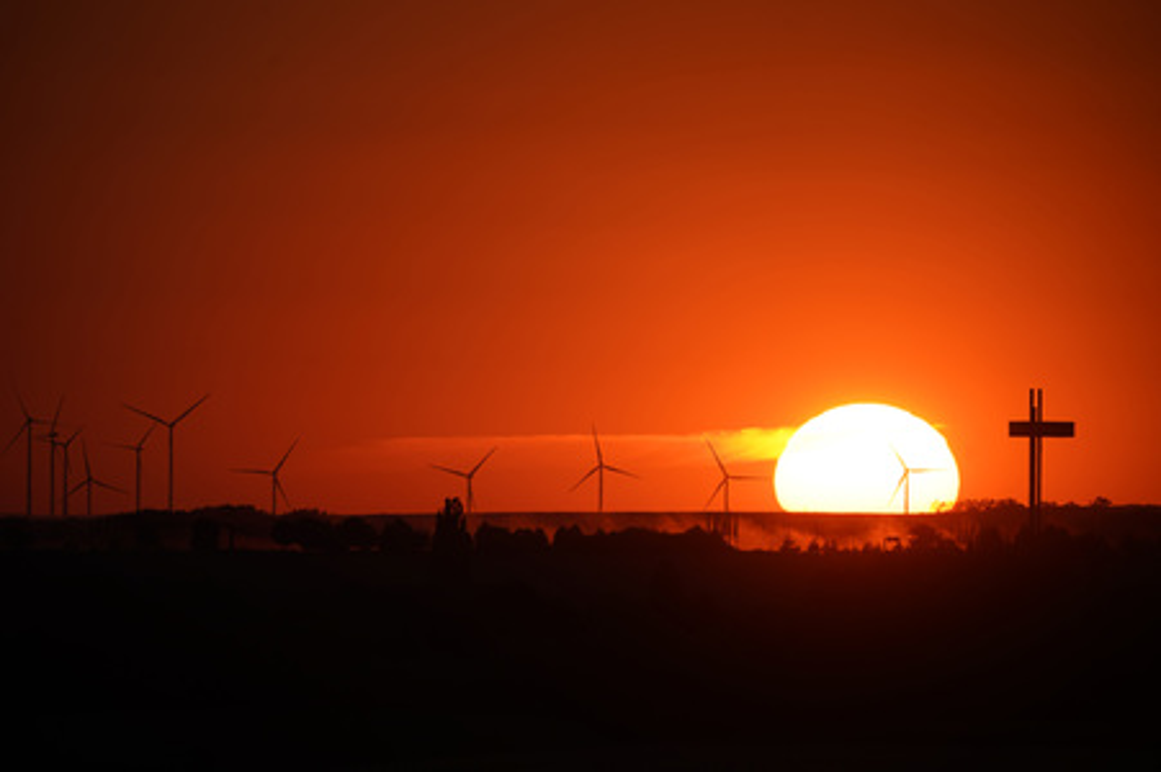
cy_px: 386
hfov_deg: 3.4
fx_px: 19335
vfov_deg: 2.3
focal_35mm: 600
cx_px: 580
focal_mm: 600
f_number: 7.1
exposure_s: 1/640
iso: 100
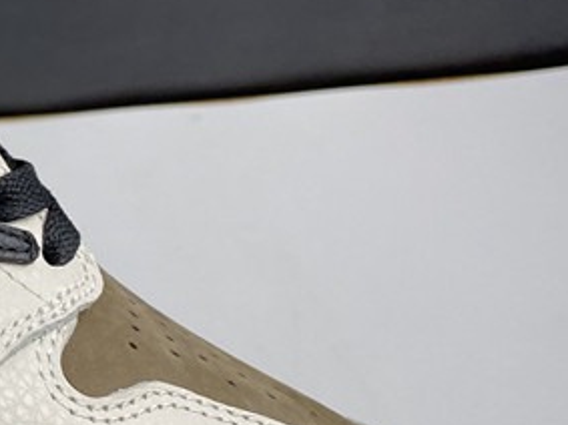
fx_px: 1509
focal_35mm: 92
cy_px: 48
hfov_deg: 18.1
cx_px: -365
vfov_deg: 15.9
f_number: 1.8
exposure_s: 1/121
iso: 50
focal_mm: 4.25
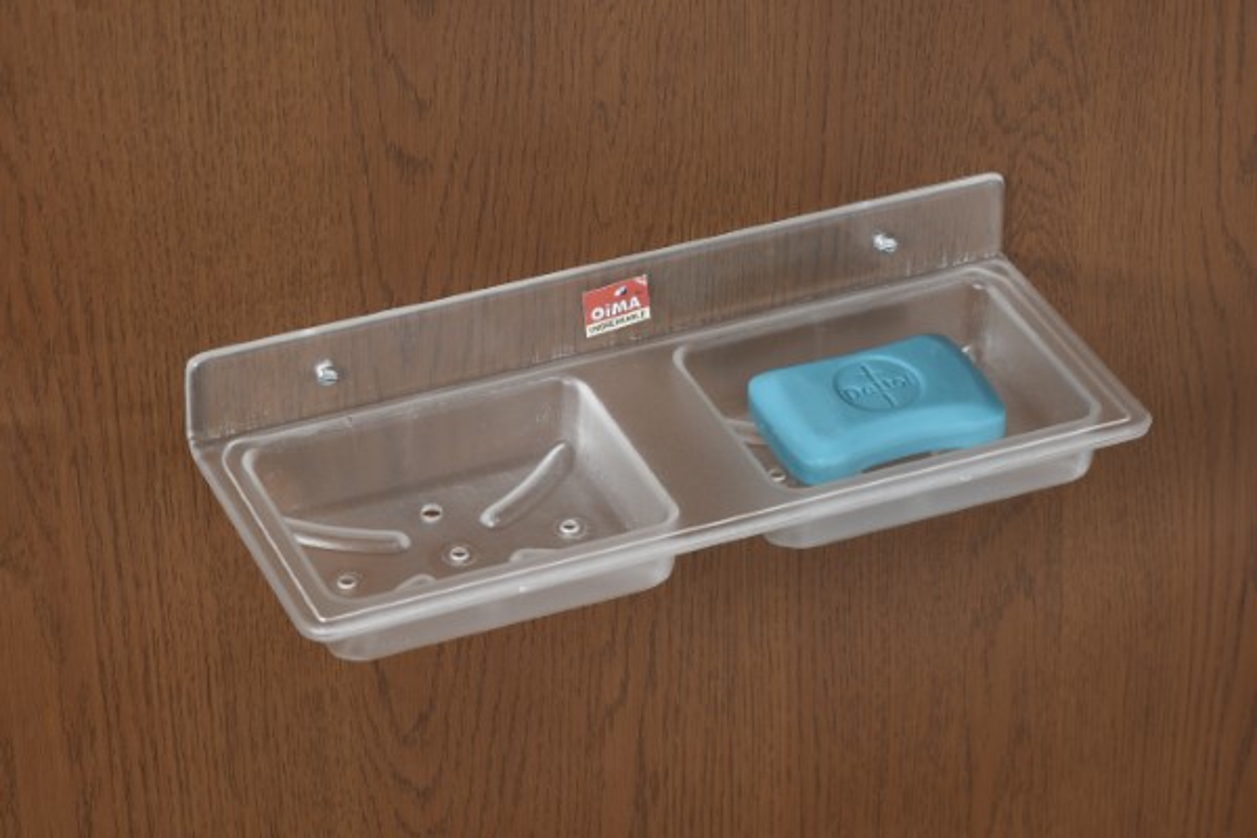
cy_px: 419
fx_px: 4434
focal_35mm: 127
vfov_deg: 10.8
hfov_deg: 16.1
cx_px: 628
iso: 100
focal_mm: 85
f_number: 16
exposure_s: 1/40
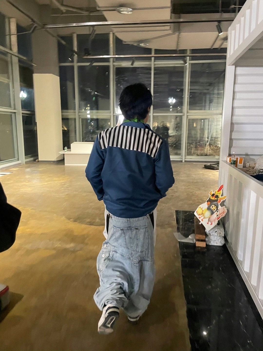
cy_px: 176
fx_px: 263
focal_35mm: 26
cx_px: 132
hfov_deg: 53.1
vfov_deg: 67.3
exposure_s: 1/33
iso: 500
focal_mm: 4.2
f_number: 1.6
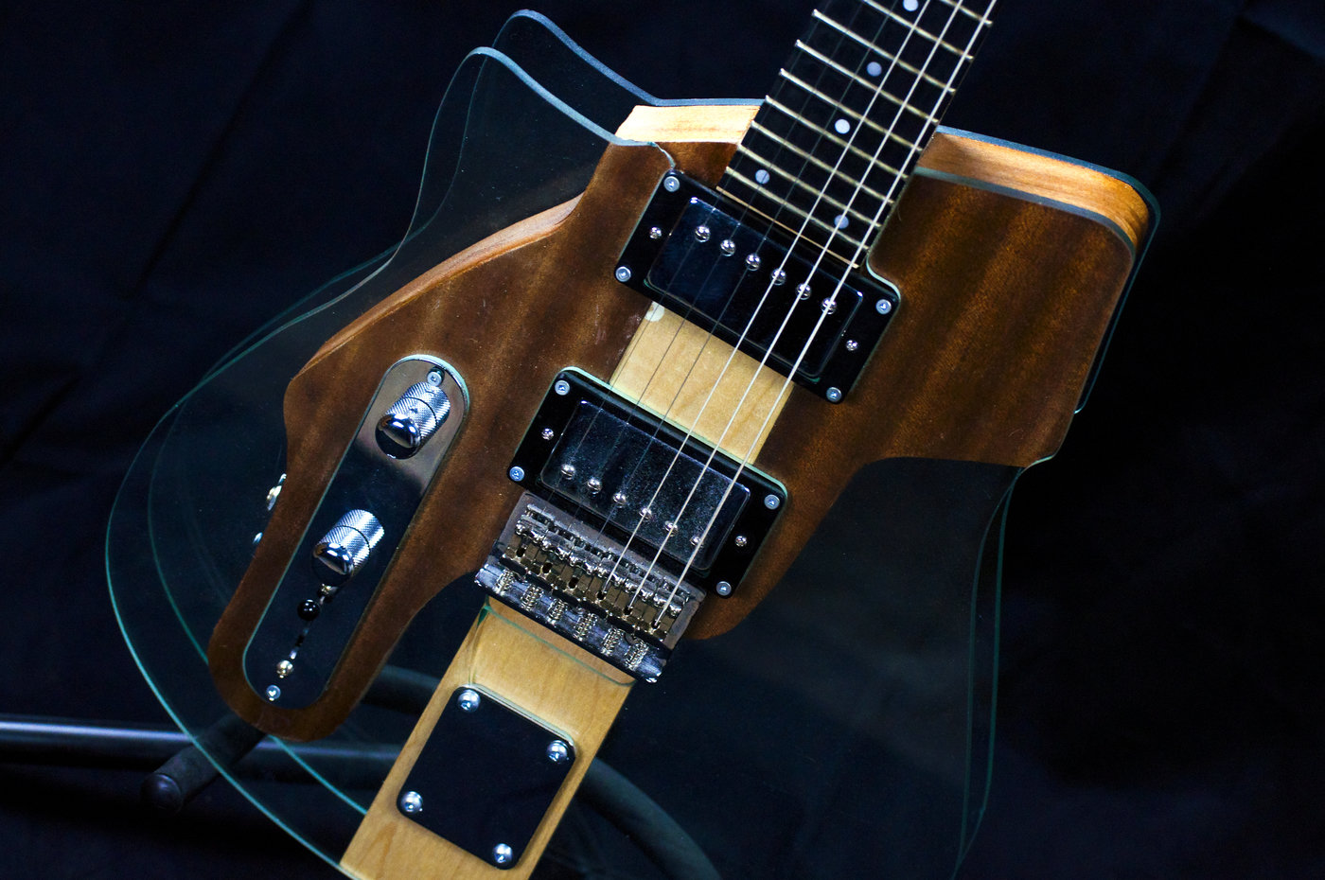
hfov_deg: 19.5
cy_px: 440
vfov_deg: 13.0
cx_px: 662
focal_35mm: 105
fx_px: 3860
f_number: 4.5
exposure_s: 1/200
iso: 100
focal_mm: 70
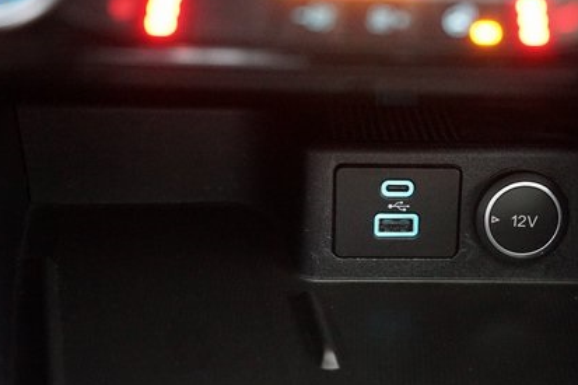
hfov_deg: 26.4
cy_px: 242
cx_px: 411
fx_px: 1220
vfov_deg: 17.9
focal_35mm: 76
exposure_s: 1/30
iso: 6400
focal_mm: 49
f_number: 3.5
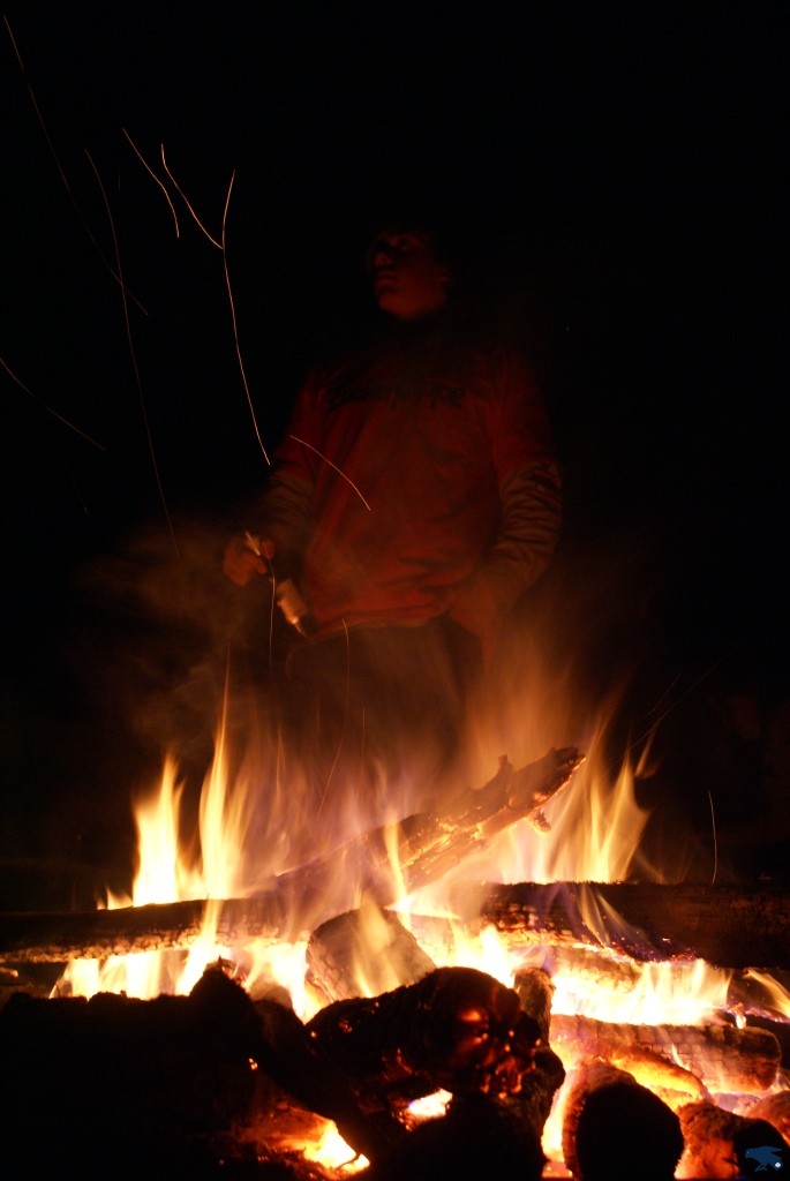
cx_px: 395
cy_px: 590
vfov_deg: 46.4
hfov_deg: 32.0
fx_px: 1379
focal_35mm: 42
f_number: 5
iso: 400
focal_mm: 28
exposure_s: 1/8
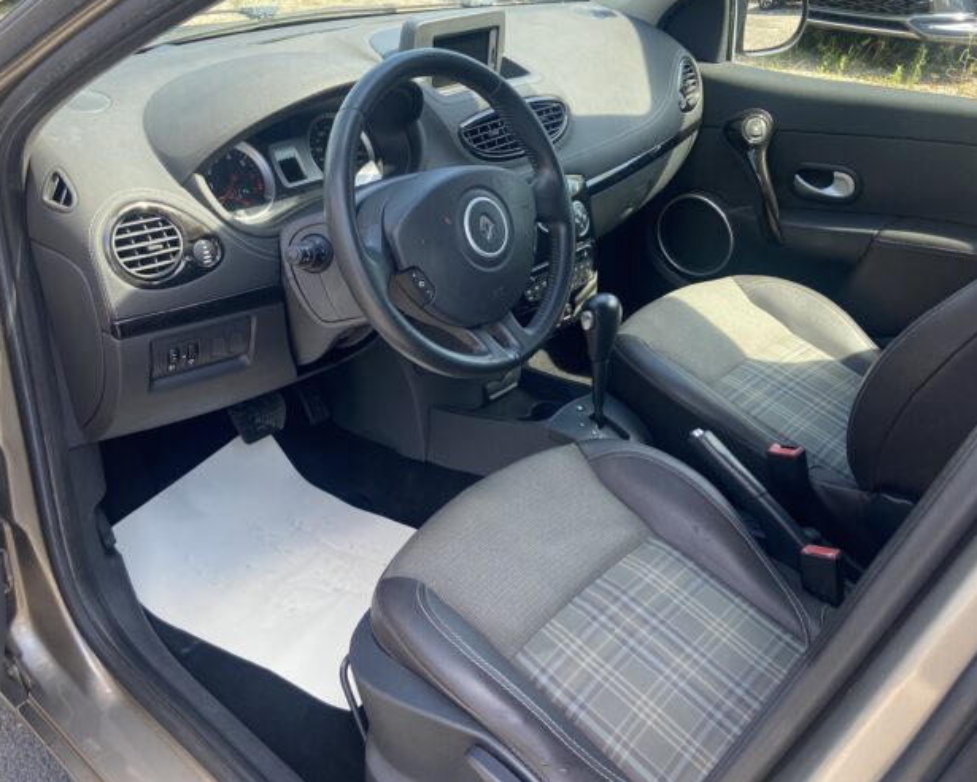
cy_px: 370
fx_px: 954
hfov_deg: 54.2
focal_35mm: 33
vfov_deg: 44.5
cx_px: 450
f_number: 1.8
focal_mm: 4.25
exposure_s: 1/129
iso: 32
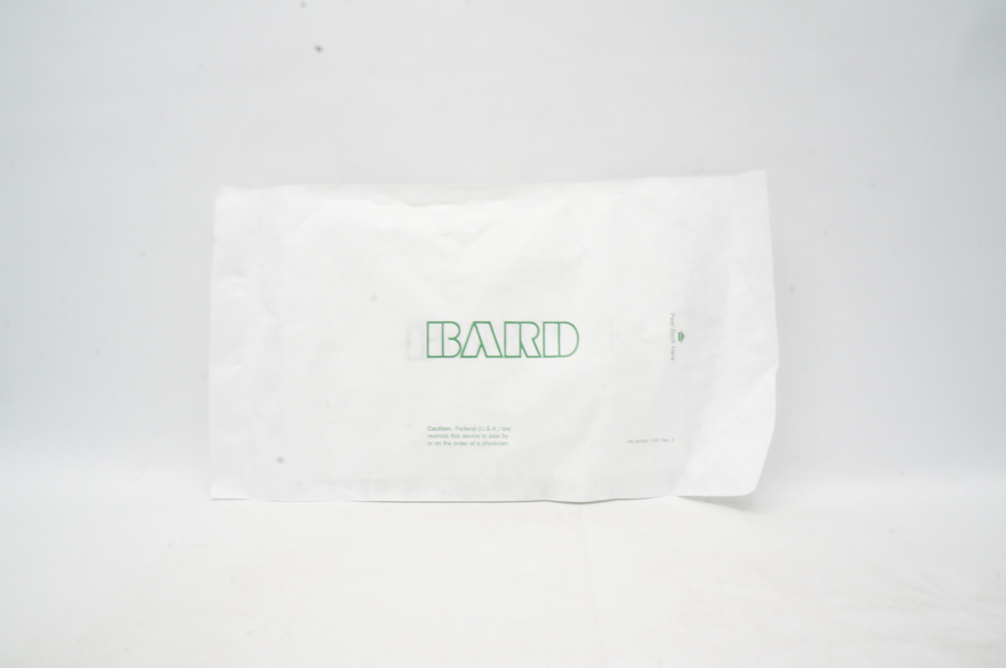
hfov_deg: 67.4
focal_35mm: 27
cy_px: 334
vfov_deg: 47.8
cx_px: 503
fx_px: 754
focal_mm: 18
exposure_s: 1/13
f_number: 22
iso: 1600
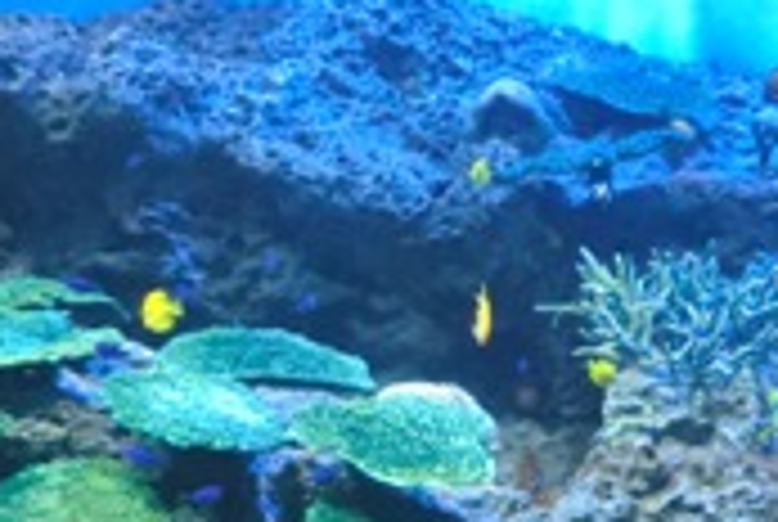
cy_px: 477
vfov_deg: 21.5
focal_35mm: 62
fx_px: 1342
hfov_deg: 31.8
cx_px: 567
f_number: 2.8
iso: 800
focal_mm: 4.7
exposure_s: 1/25
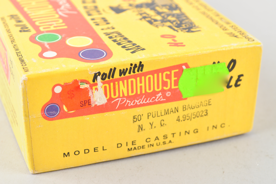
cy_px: 92
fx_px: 597
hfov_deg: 26.0
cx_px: 138
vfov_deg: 17.4
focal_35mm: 78
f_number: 10
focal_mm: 52
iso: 160
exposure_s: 1/100
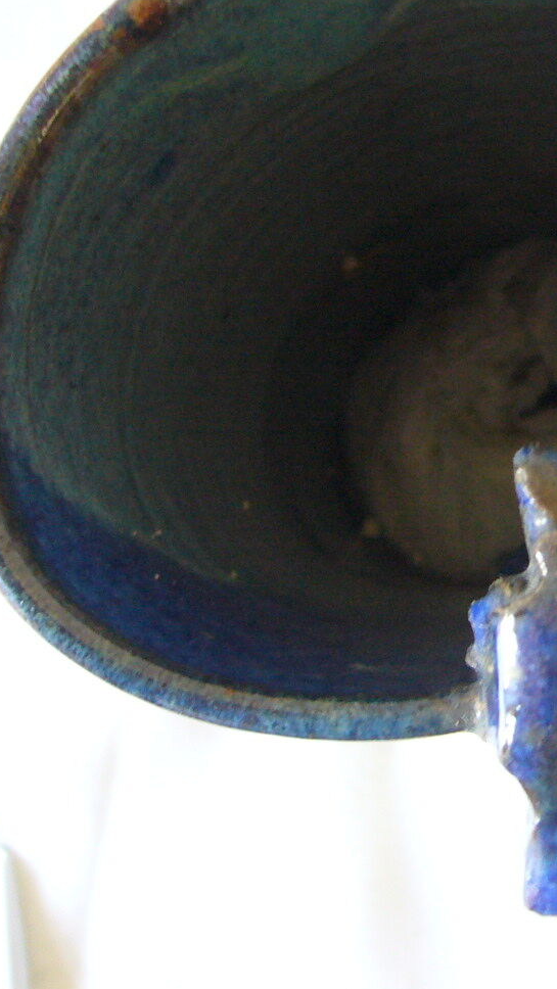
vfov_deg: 33.2
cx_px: 574
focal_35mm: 63
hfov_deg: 18.6
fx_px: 1653
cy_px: 399
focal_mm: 5.8
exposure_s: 1/8
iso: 200
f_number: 2.8
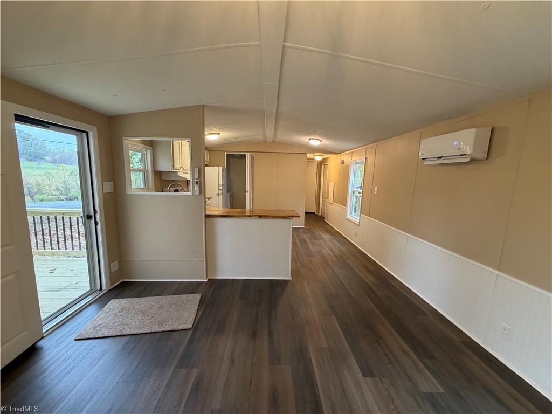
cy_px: 207
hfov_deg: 102.1
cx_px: 276
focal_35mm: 14
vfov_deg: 85.7
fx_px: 223
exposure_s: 1/60
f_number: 2.2
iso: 200
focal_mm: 2.22
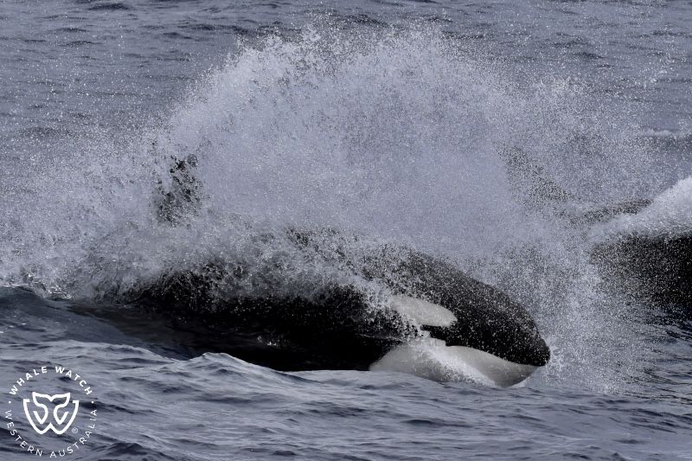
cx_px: 346
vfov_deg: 6.1
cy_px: 230
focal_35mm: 225
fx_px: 4324
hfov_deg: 9.2
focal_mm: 150
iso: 400
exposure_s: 1/2000
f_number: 7.1
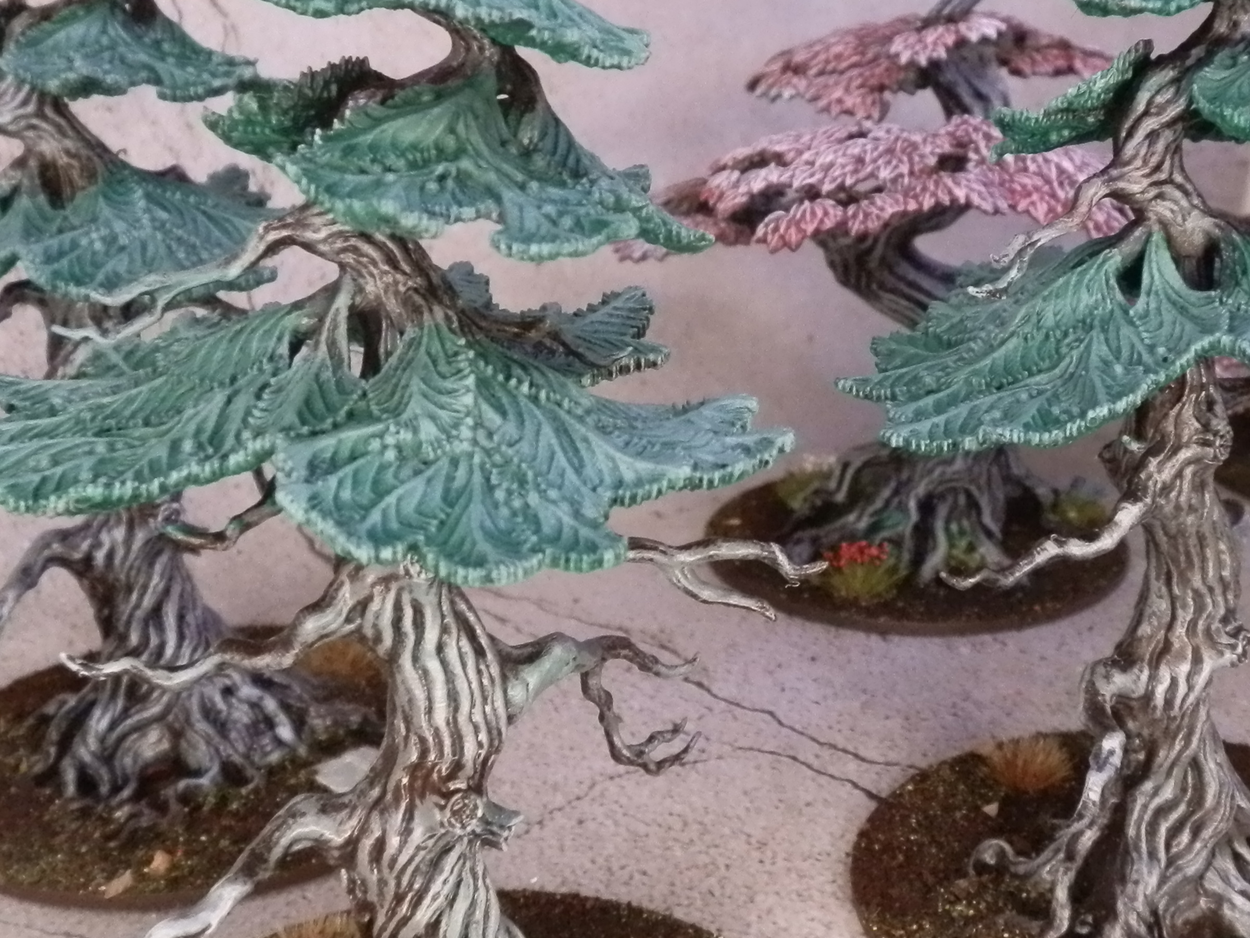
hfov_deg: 37.9
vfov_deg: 29.0
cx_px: 783
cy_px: 356
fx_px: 1806
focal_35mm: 50
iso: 400
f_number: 3.1
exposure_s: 1/100
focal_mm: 5
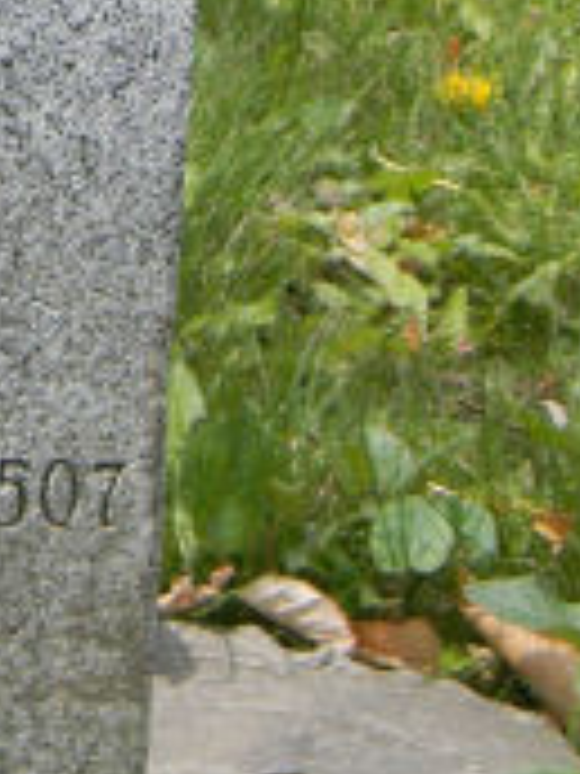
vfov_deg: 8.8
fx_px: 4893
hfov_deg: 6.6
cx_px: -495
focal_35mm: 219
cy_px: -477
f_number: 3.9
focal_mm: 8.6
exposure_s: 1/258
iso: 80
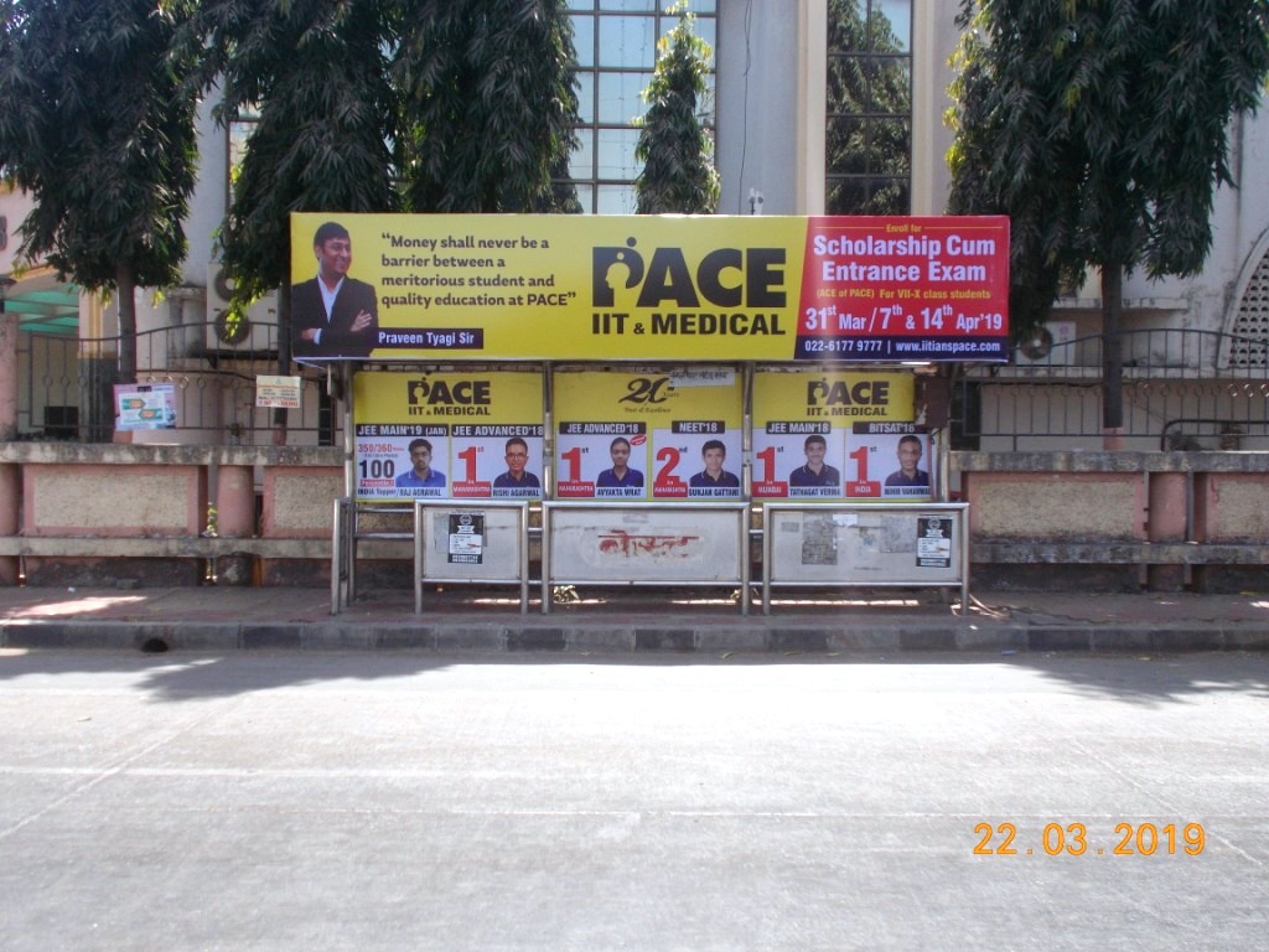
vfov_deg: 41.8
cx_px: 634
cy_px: 476
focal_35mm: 34
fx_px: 1246
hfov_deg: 54.0
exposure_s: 1/500
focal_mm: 6
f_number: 3.6
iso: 80
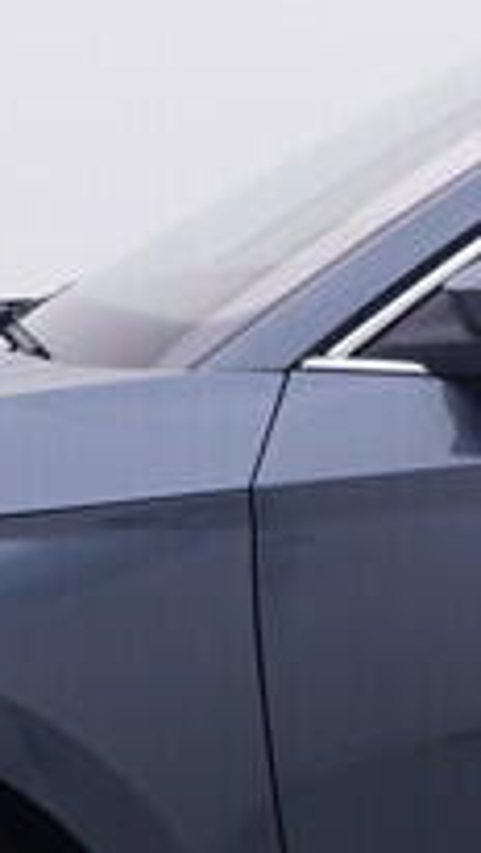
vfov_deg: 13.1
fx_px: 3730
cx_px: 1211
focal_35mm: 165
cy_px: 534
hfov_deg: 6.9
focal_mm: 15
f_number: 5
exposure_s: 1/80
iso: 200
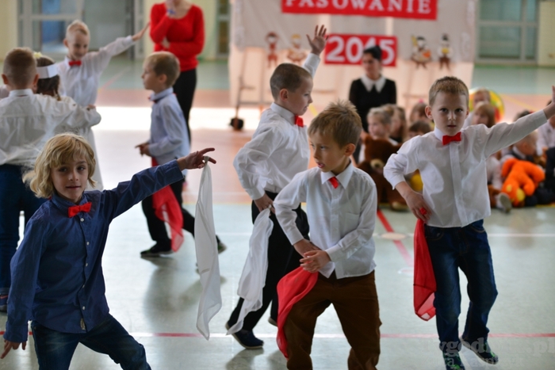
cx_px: 280
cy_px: 187
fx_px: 1095
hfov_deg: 28.4
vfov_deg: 19.2
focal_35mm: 71
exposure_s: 1/250
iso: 500
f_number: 2.8
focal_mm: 70
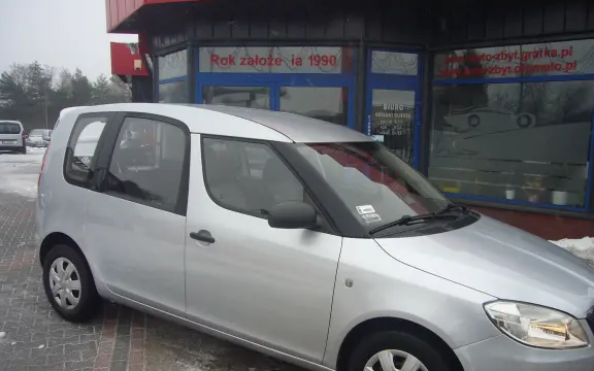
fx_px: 534
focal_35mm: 33
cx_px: 326
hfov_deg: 58.0
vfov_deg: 38.2
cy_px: 223
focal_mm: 4.6
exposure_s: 1/125
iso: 80
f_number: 2.8
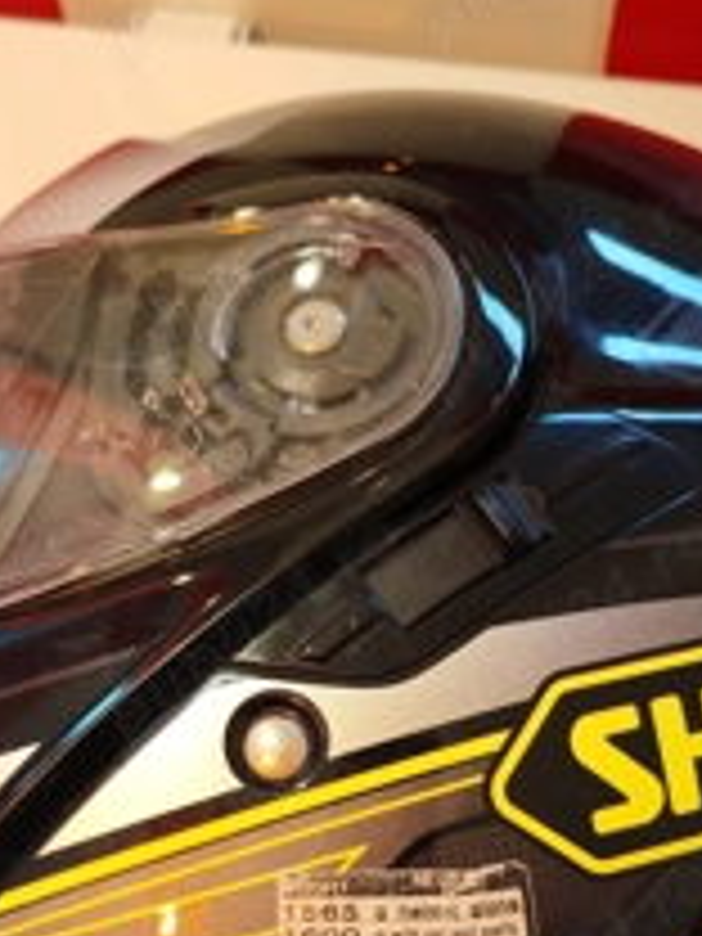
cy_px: 702
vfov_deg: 36.0
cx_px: 410
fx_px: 1406
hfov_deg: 28.0
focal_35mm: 52
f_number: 1.95
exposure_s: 1/100
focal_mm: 5.52
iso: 640
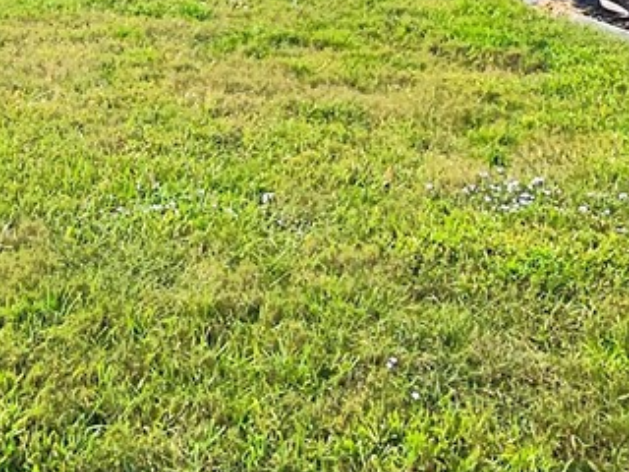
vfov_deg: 20.0
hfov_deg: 28.9
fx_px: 1181
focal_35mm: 65
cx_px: 86
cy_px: -205
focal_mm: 1.74
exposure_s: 1/1429
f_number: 2.2
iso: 32
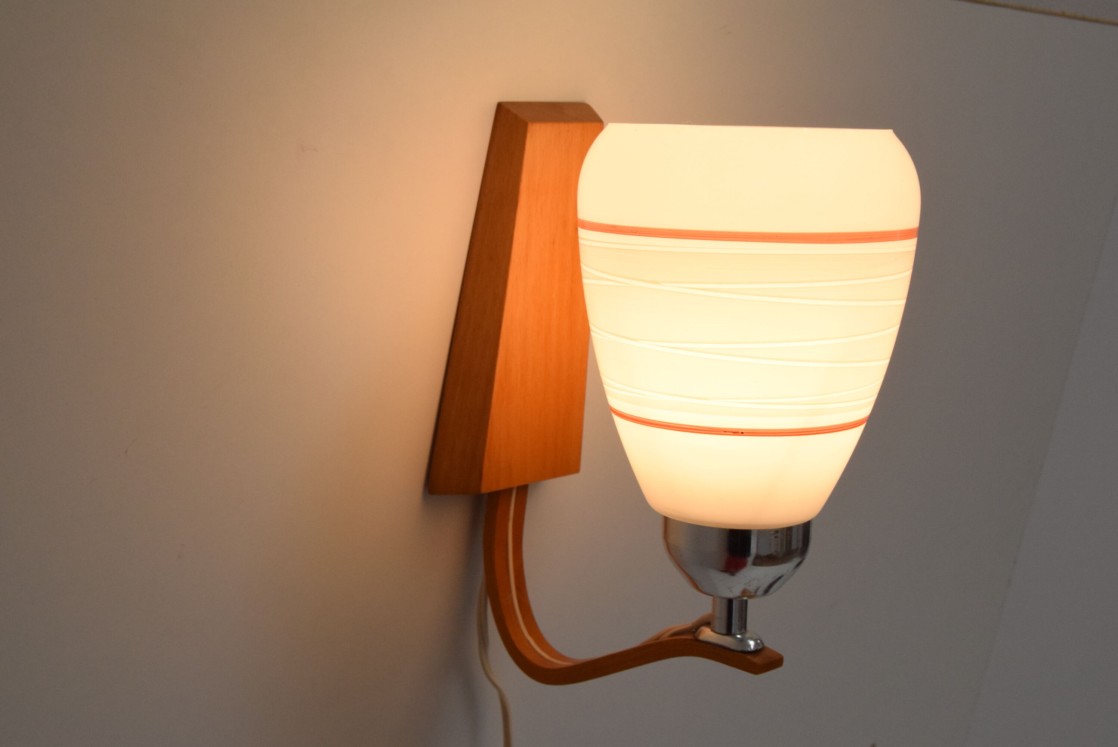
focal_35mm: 51
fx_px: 1585
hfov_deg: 38.9
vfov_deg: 26.5
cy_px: 374
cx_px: 559
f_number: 10
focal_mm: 34
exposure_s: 1/400
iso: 1600
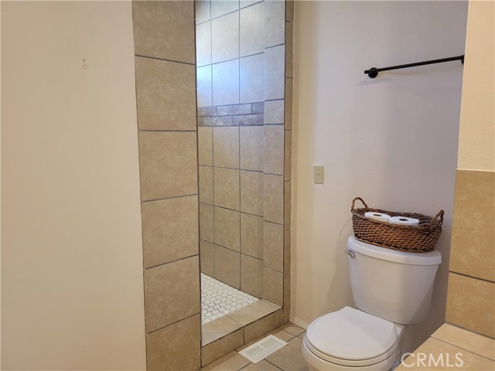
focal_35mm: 26
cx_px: 248
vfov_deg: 53.1
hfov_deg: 67.3
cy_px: 186
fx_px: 372
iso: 320
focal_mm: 5.4
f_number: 1.8
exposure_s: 1/120
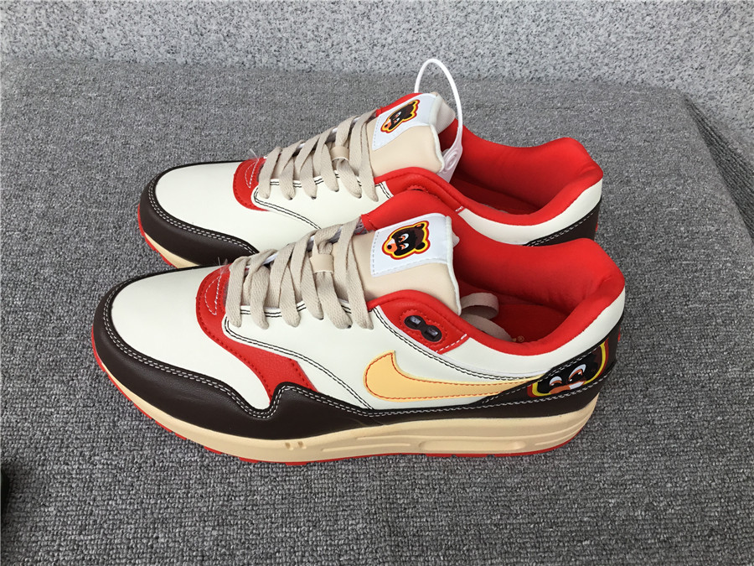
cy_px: 283
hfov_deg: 58.4
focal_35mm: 31
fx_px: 675
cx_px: 377
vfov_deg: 45.4
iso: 32
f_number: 2.4
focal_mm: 3.3
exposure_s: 1/120
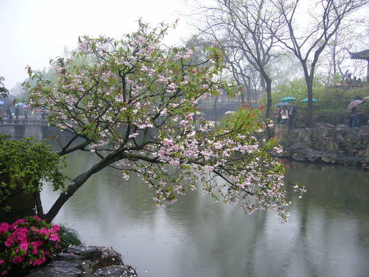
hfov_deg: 52.6
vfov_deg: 40.7
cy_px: 138
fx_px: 373
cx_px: 184
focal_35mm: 35
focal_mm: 5.8
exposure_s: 1/40
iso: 80
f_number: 2.8
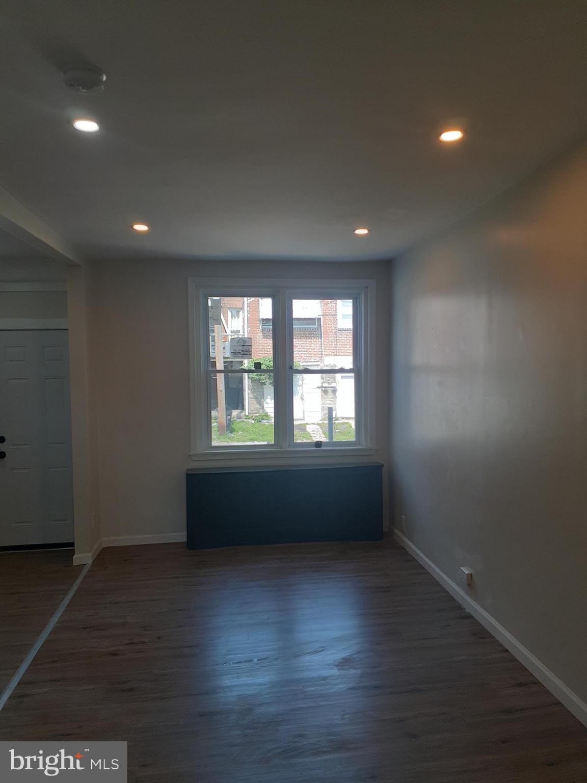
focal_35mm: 27
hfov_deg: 51.4
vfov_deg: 65.3
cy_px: 392
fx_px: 610
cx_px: 294
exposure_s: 1/120
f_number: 1.9
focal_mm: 3.6
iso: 64
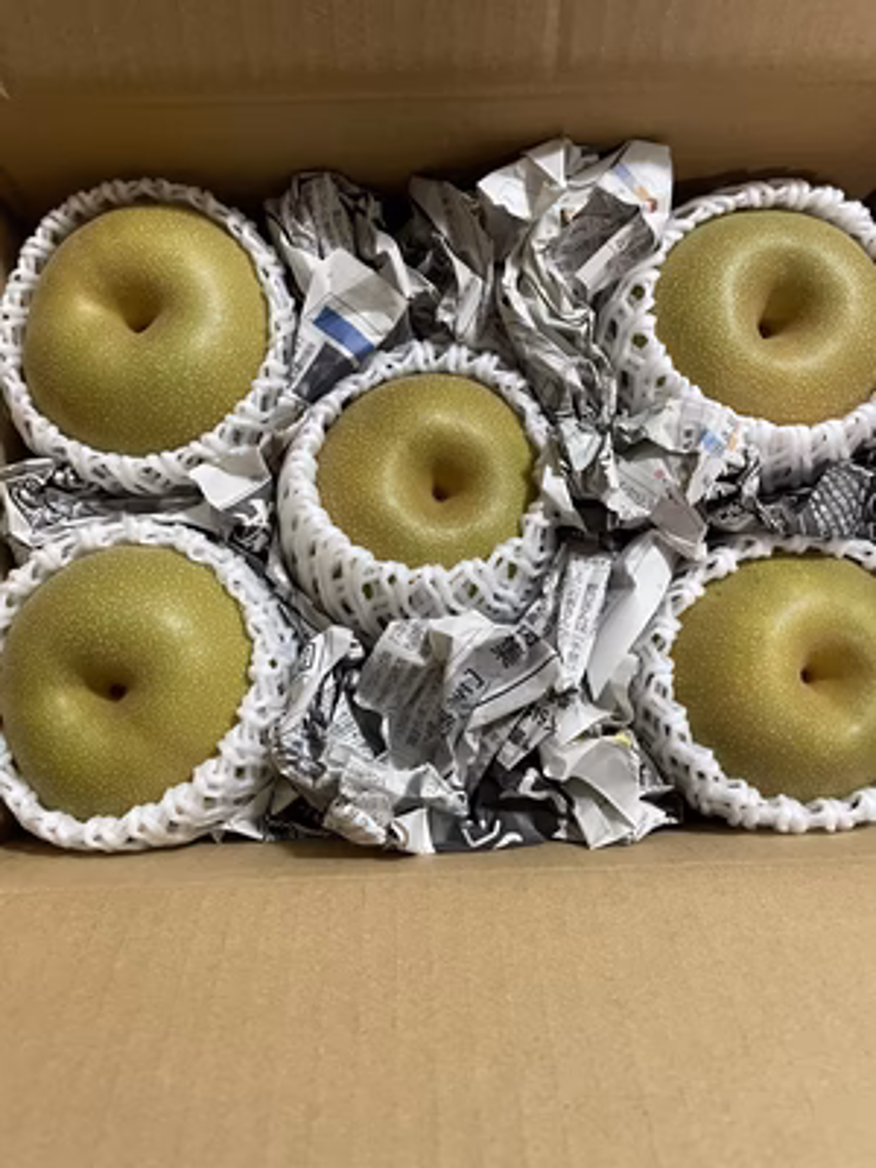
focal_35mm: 26
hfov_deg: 53.1
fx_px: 877
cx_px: 438
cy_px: 584
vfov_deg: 67.3
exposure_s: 1/52
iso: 320
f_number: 1.6
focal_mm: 4.2
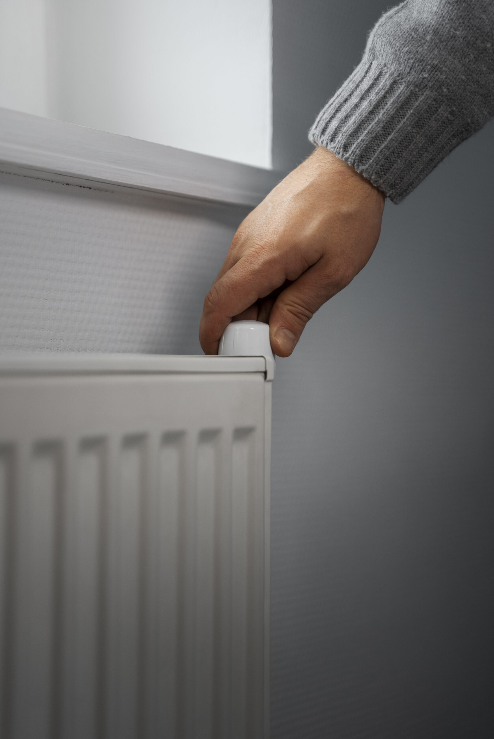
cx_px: 247
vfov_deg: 31.4
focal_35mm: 64
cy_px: 370
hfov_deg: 21.3
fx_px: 1315
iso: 800
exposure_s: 1/250
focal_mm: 64
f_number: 2.8
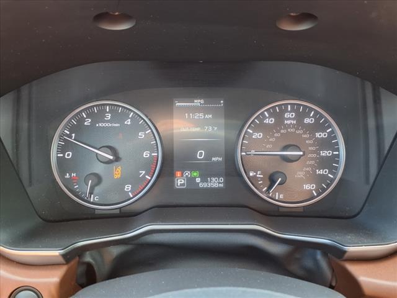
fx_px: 310
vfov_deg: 51.4
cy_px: 149
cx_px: 198
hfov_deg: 65.3
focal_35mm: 27
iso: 125
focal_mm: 3.58
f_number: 1.9
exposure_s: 1/40
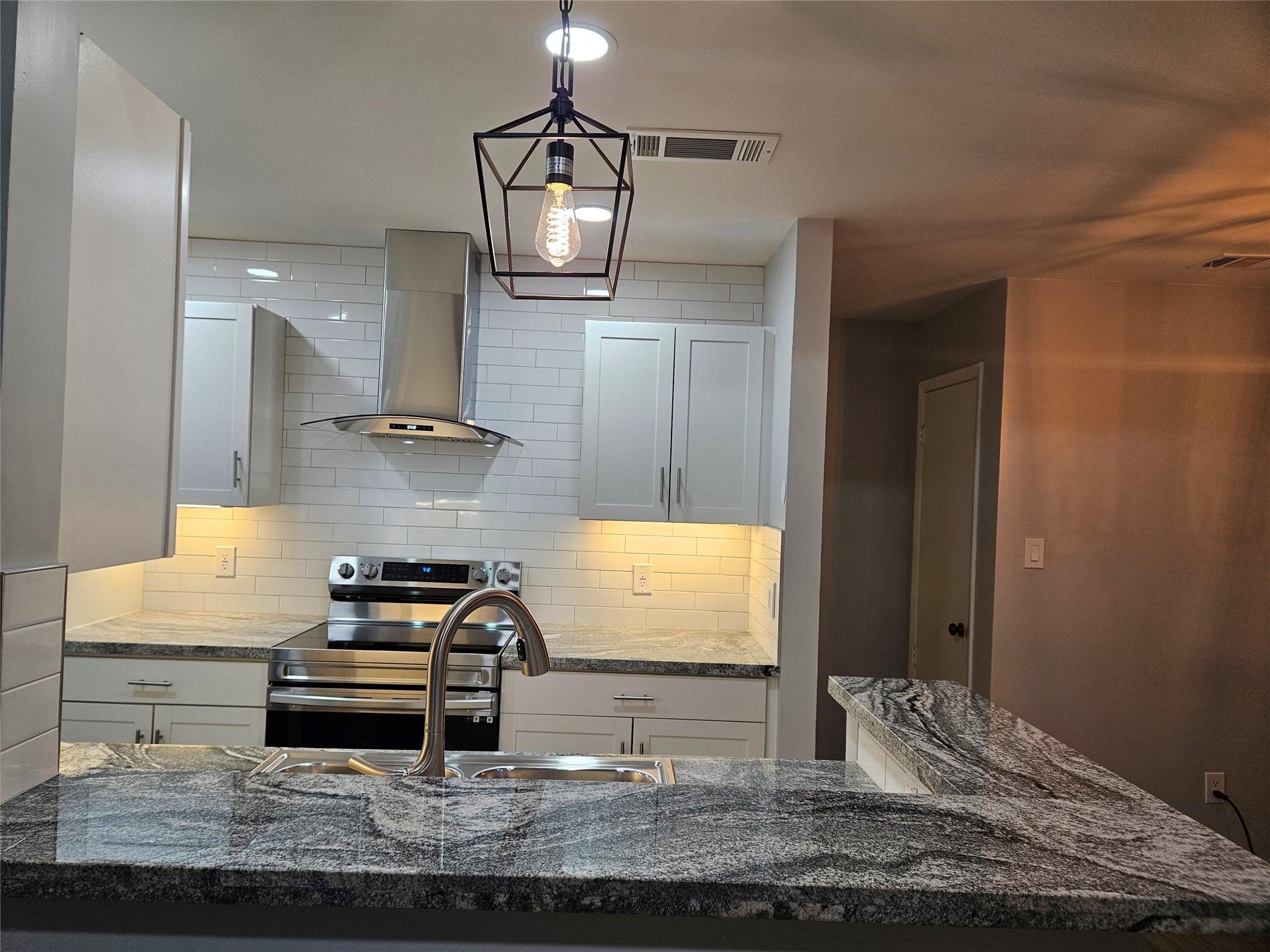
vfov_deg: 58.9
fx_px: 844
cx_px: 635
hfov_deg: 73.9
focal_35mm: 23
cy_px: 476
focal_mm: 5.4
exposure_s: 1/120
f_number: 1.8
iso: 80
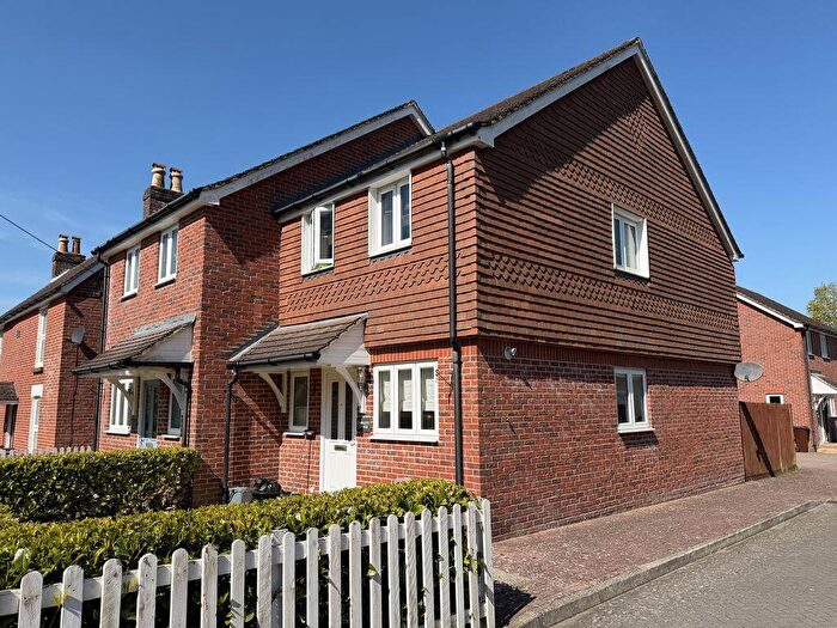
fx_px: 580
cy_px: 314
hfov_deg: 71.6
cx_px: 418
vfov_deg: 56.8
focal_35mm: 24
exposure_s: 1/4405
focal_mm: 6.76
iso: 80
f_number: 1.78
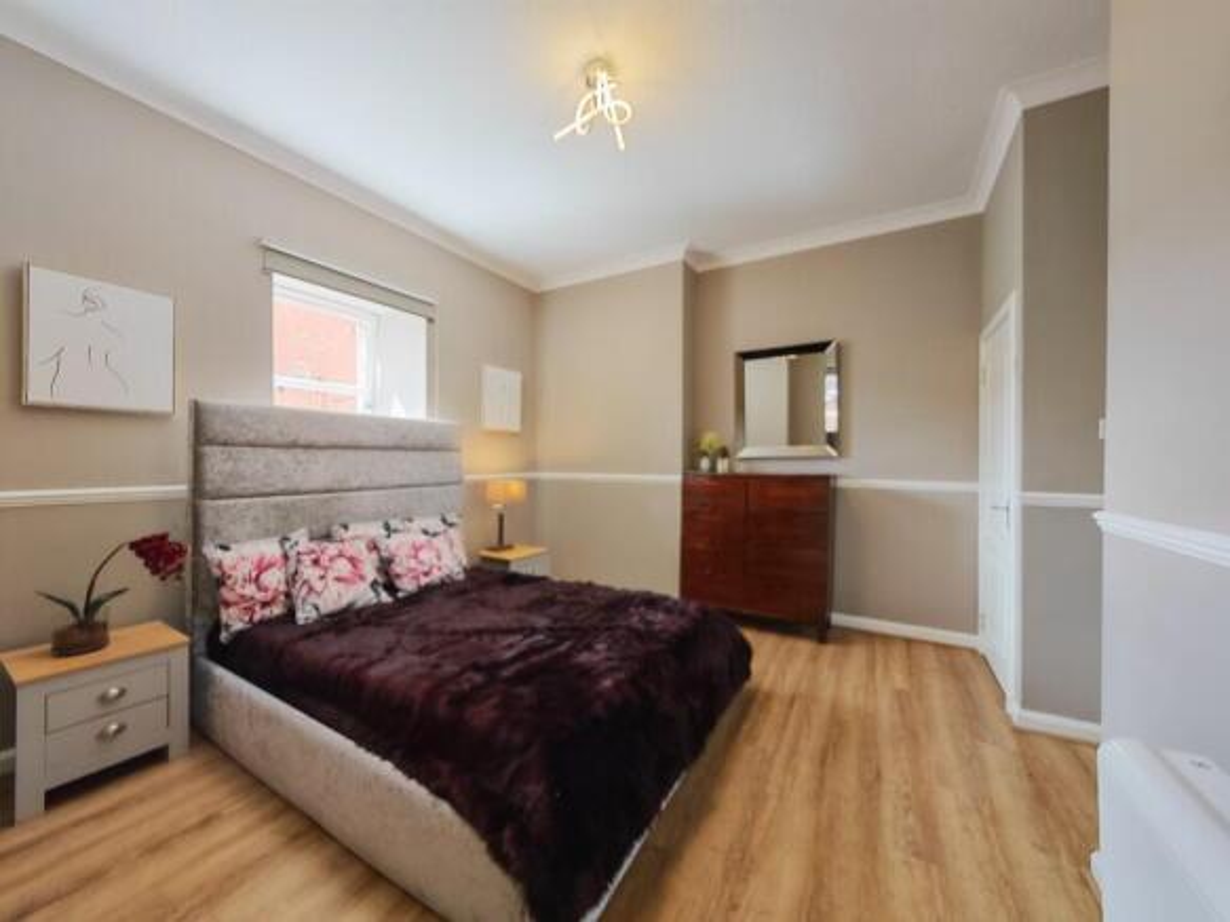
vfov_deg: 94.5
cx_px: 615
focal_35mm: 12
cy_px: 461
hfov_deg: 110.5
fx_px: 426
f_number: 2
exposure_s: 1/50
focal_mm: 1.82
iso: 125
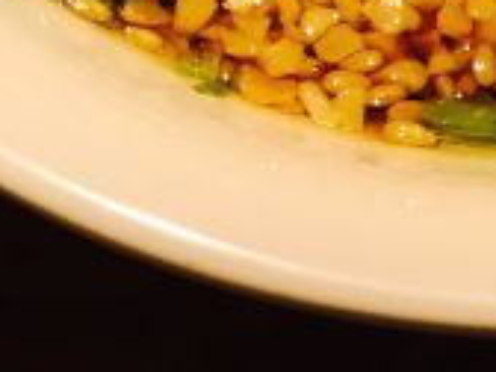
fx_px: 1676
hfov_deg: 16.6
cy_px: -400
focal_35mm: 117
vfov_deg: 11.3
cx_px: 464
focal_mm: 3.99
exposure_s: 1/17
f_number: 1.8
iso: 40
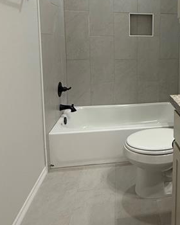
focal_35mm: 30
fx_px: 200
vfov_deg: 56.5
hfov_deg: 45.3
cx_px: 151
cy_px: 63
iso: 200
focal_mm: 2.22
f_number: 2.2
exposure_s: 1/120
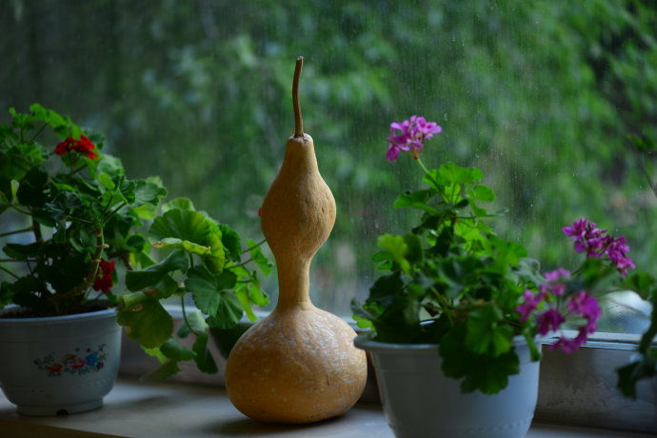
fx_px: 1916
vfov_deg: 13.0
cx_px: 328
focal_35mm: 105
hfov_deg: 19.5
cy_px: 219
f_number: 3.5
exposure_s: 1/160
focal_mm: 105
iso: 200
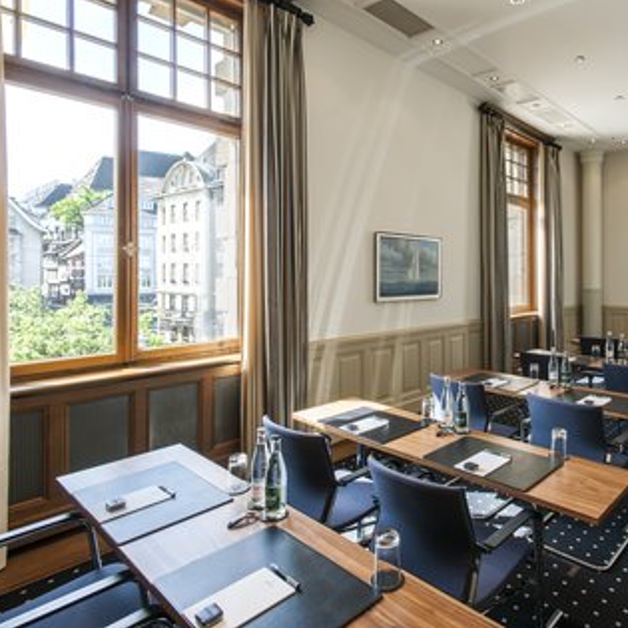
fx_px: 452
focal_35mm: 22
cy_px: 311
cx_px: 453
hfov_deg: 66.3
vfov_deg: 69.6
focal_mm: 17
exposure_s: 1/8
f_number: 8
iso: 100
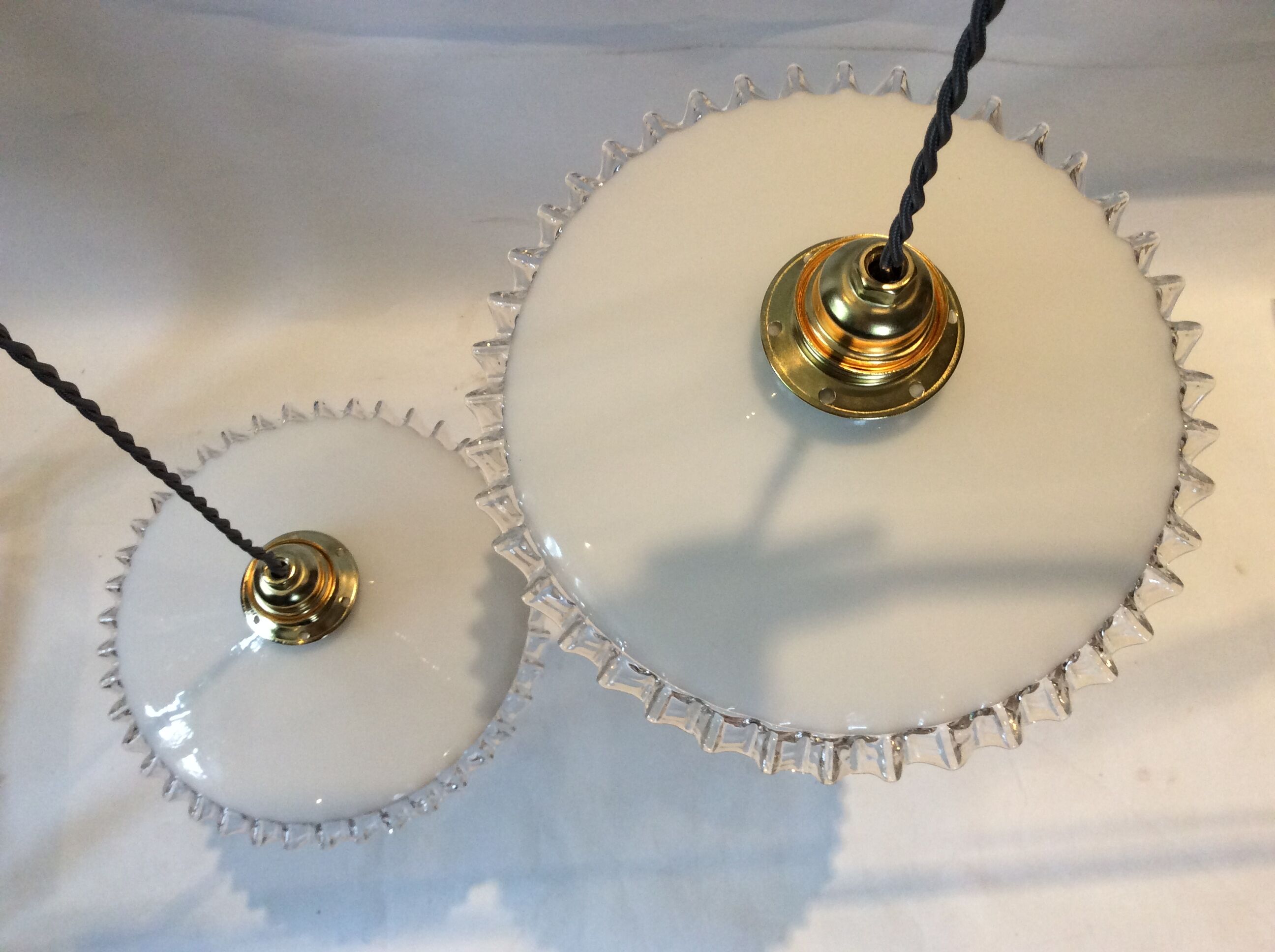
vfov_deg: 44.1
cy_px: 476
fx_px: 1177
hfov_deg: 56.9
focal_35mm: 32
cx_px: 638
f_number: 2.4
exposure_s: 1/25
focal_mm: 3.3
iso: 100
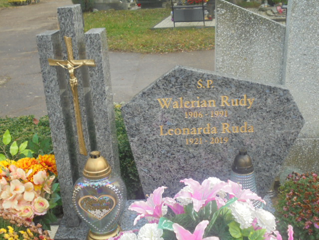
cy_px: 120
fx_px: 396
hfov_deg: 43.9
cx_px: 160
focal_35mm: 43
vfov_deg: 33.6
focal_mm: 7.8
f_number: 4.5
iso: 100
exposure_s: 1/60
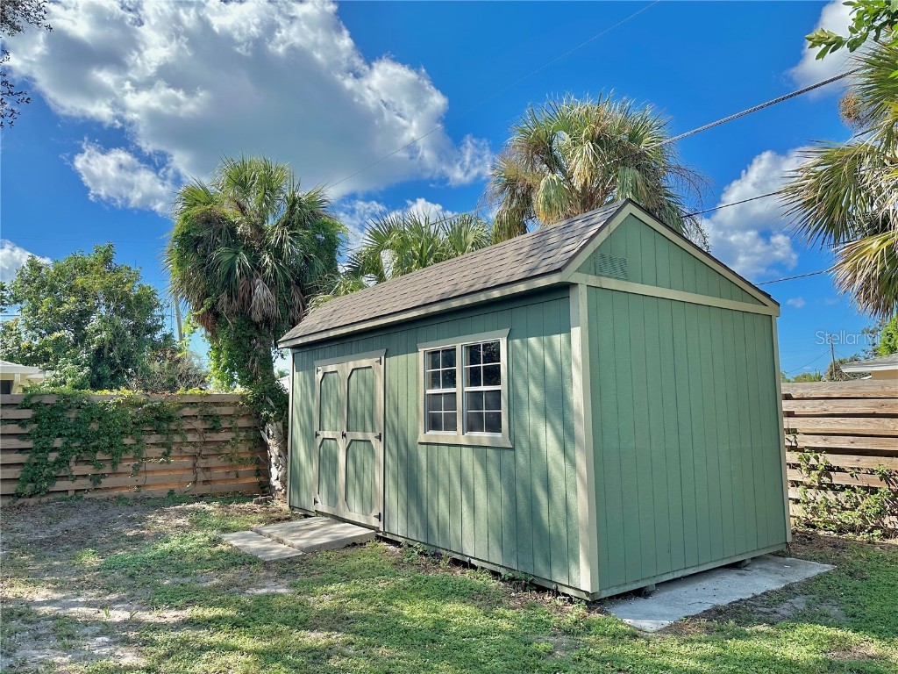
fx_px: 623
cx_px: 449
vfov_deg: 56.8
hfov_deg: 71.6
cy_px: 337
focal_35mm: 24
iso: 80
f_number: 1.78
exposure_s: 1/2967
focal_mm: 6.86
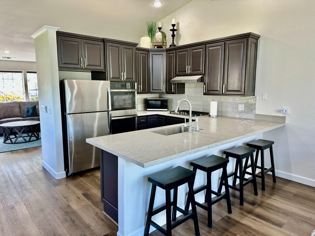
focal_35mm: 24
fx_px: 218
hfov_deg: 71.6
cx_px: 158
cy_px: 118
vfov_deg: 56.8
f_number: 1.78
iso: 100
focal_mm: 6.86
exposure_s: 1/120
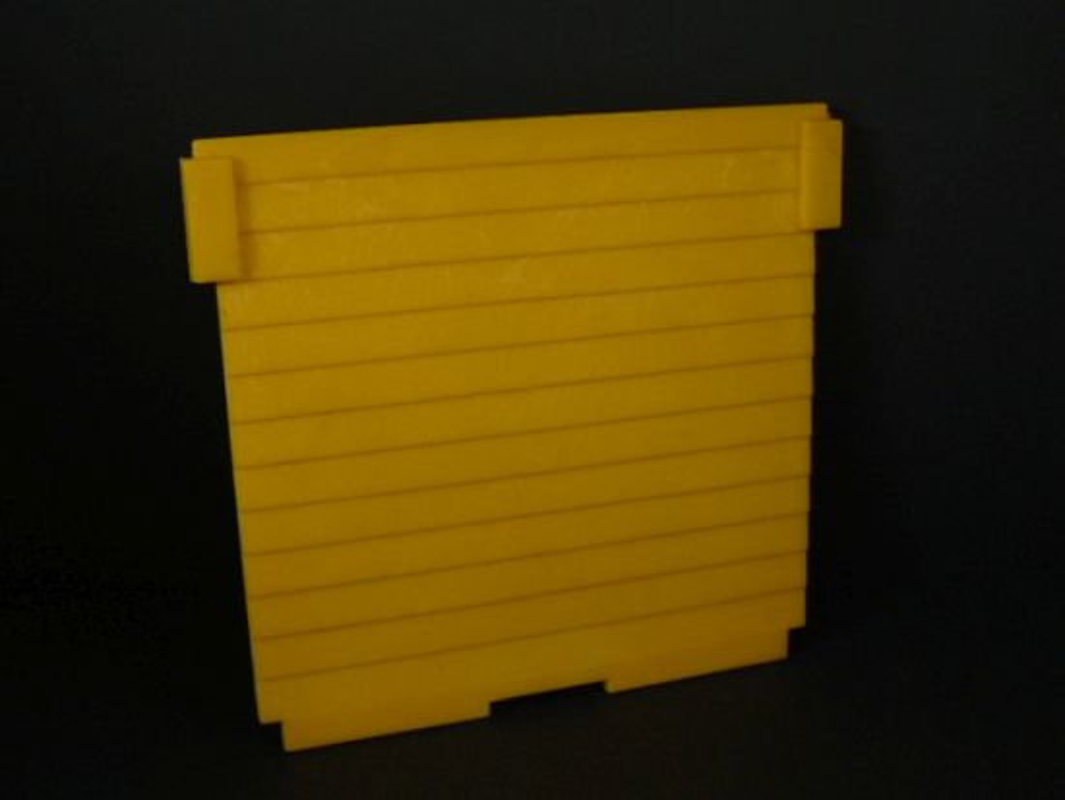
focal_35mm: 45
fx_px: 1385
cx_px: 532
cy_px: 400
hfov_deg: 42.1
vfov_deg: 32.2
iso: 100
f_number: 2.8
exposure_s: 1/30
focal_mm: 6
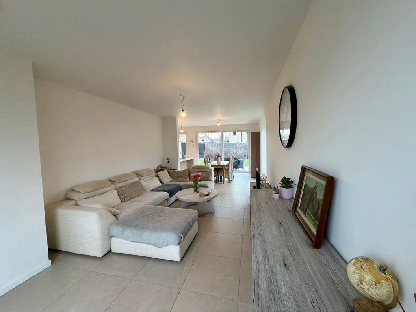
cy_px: 156
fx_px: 168
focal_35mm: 14
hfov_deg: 102.1
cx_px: 208
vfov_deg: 85.7
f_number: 2.2
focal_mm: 2.22
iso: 160
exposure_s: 1/100
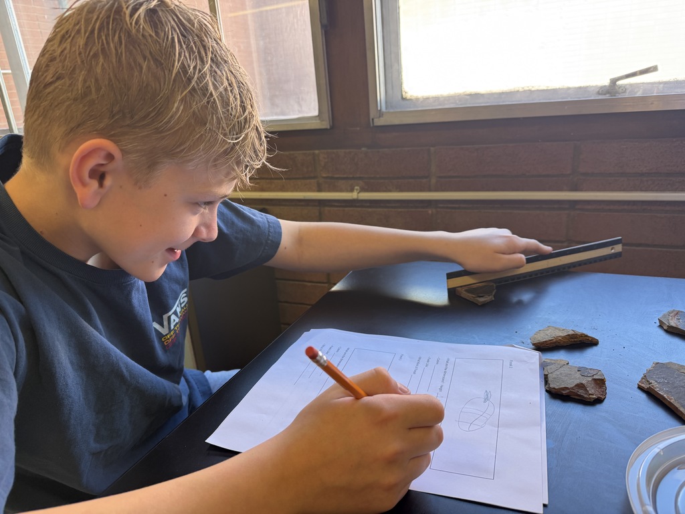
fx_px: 475
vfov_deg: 56.8
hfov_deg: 71.6
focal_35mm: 24
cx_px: 342
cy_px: 257
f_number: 1.78
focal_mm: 6.76
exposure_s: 1/121
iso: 125
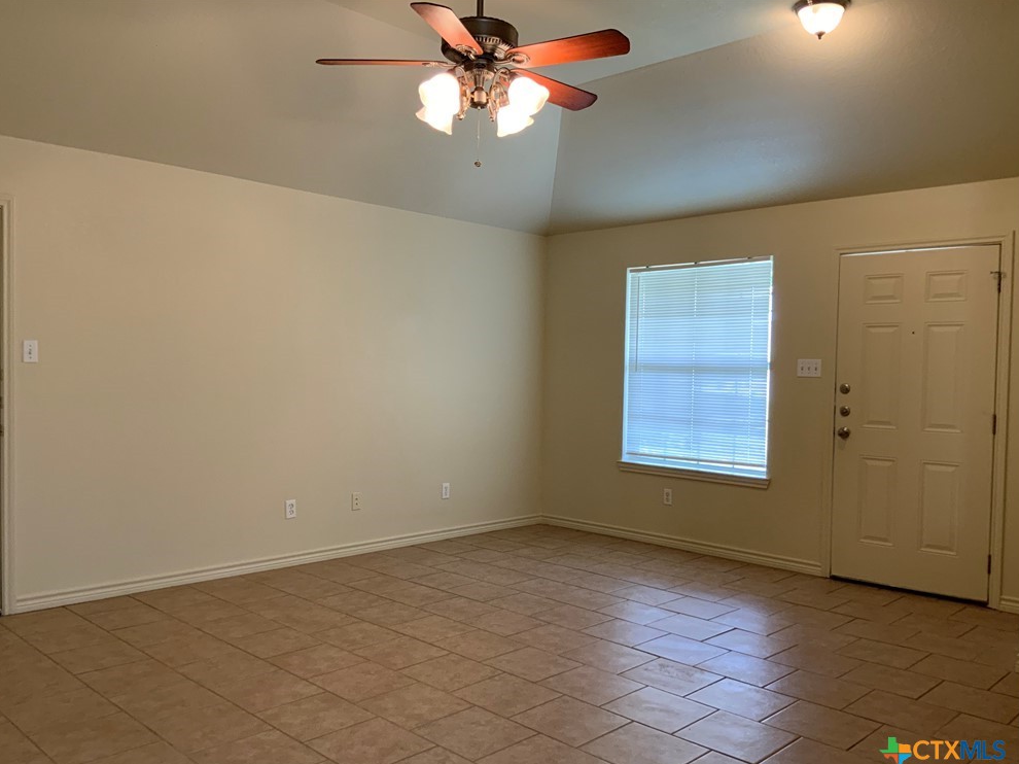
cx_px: 503
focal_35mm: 30
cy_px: 392
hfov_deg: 60.0
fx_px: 883
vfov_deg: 46.8
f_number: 1.8
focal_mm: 3
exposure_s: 1/60
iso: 80
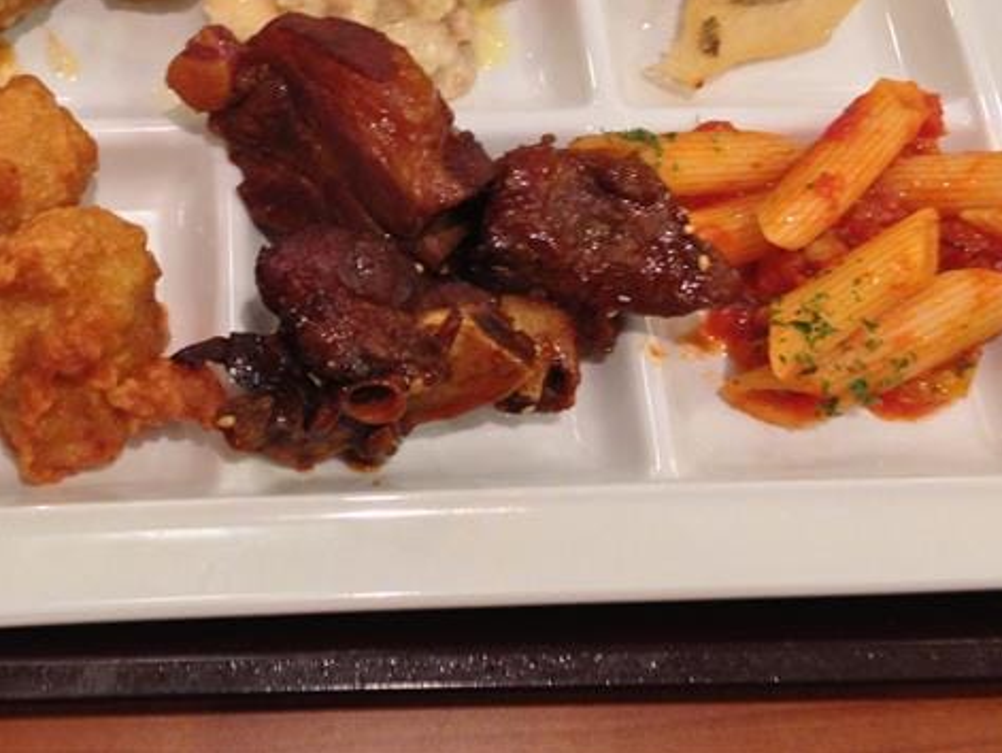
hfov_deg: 34.0
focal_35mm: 56
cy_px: 123
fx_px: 1622
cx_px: 338
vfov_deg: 25.6
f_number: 2.4
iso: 100
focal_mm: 4.13
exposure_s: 1/20
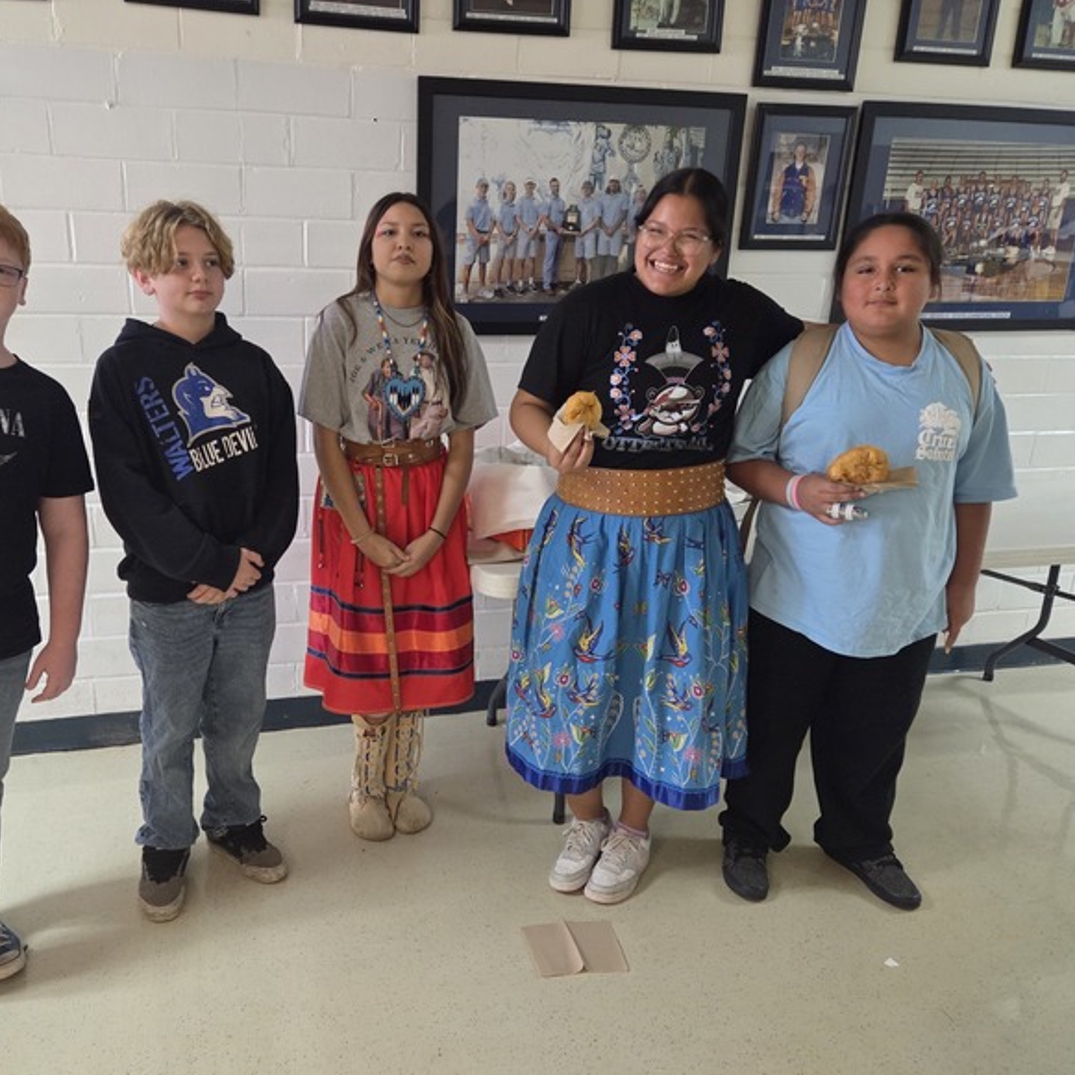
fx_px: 984
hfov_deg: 57.0
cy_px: 548
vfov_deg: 57.3
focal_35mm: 28
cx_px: 453
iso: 1250
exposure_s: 1/120
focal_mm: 5.4
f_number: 1.8
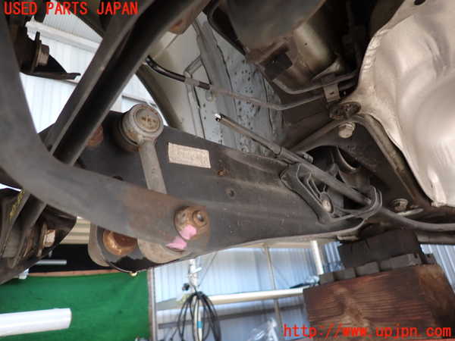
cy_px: 170
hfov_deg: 69.4
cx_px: 228
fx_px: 329
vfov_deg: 54.9
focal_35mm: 25
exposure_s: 1/80
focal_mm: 4.5
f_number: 2
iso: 100
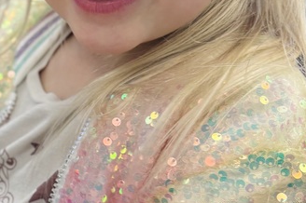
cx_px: -45
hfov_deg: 24.0
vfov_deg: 17.4
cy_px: 50
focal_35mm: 78
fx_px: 662
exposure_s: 1/120
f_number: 1.78
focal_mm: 6.76
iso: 160
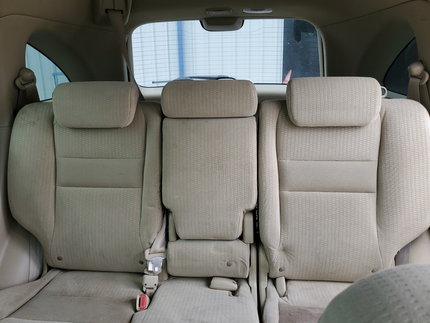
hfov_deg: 67.3
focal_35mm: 26
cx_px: 215
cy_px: 162
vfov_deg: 53.1
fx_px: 323
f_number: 1.5
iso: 50
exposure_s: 1/192
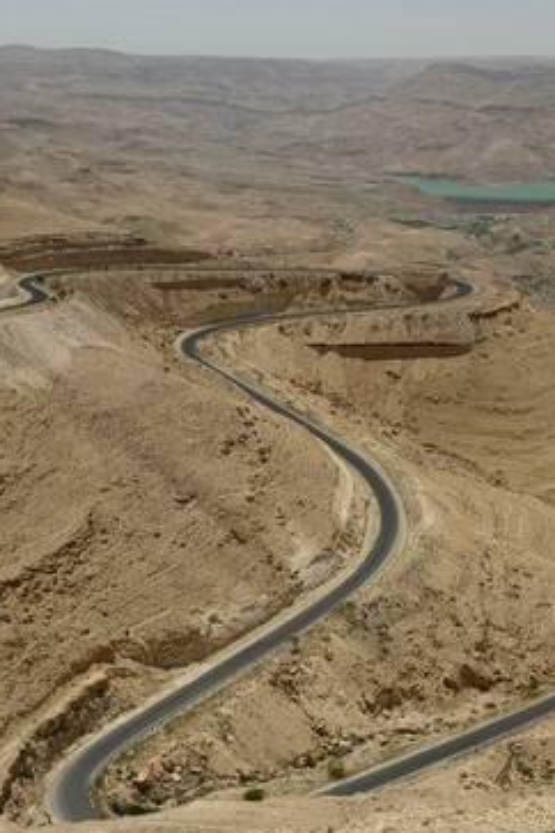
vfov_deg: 38.2
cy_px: 384
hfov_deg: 25.9
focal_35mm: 52
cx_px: 342
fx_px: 1202
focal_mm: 18
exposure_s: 1/125
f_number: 11
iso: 100
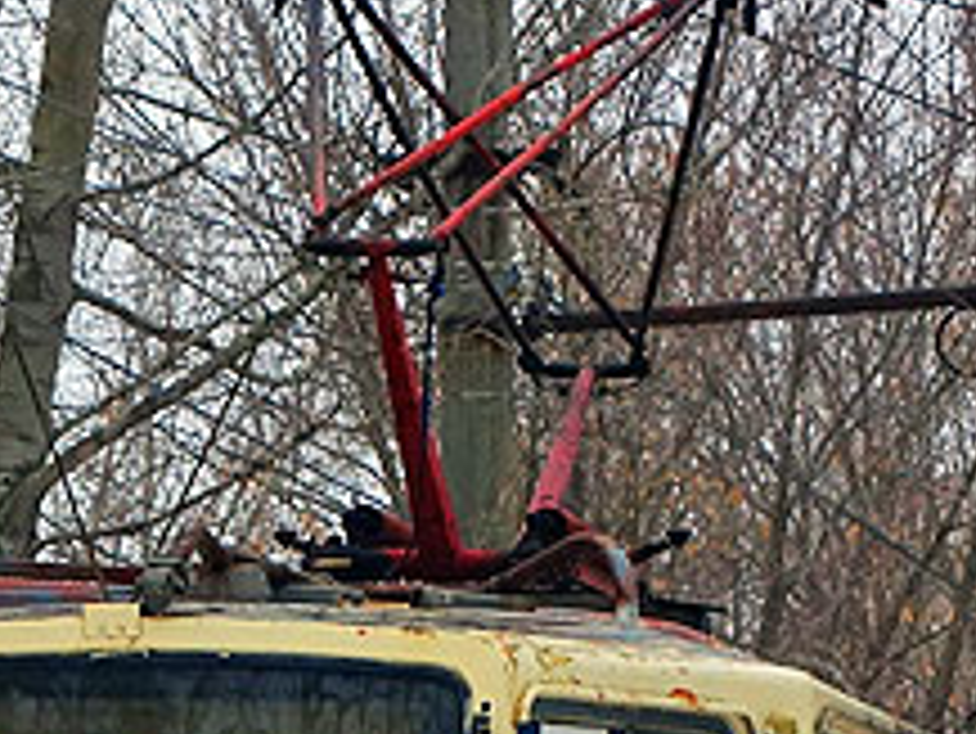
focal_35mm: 329
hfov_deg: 6.0
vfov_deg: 4.5
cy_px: 693
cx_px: 193
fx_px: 9281
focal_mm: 23.01
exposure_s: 1/500
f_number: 4
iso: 125
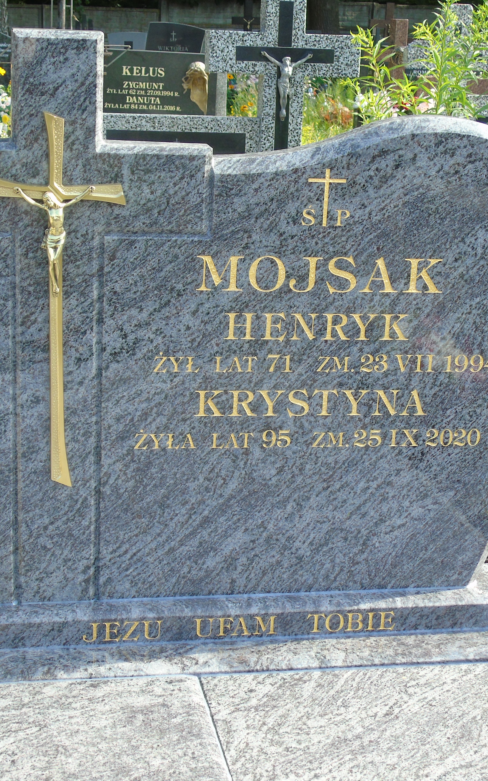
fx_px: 1404
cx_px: 241
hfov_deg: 19.7
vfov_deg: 31.1
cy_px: 385
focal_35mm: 66
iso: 80
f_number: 4.1
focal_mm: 8.2
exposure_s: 1/125
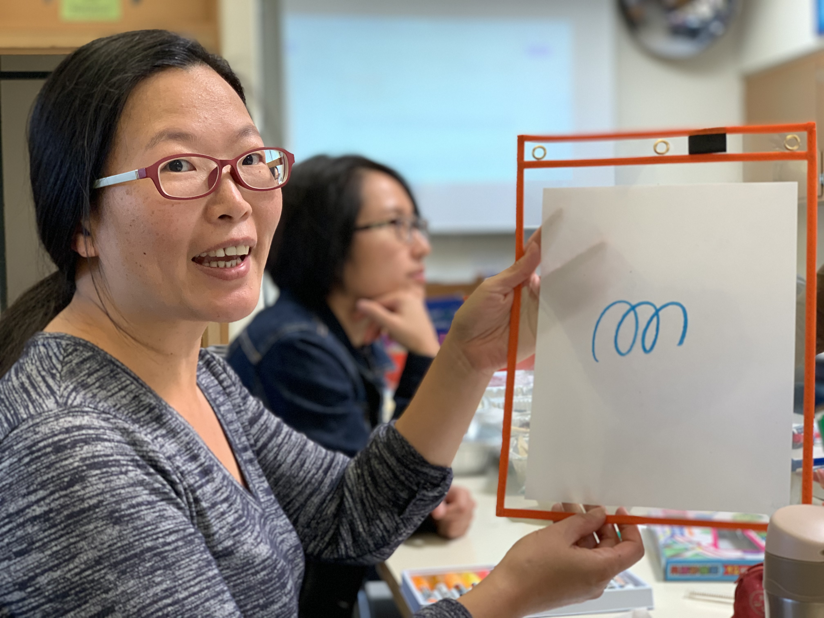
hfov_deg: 36.8
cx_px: 412
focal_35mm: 52
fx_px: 1238
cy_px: 309
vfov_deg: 28.0
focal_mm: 6
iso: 125
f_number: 2.4
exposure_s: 1/90
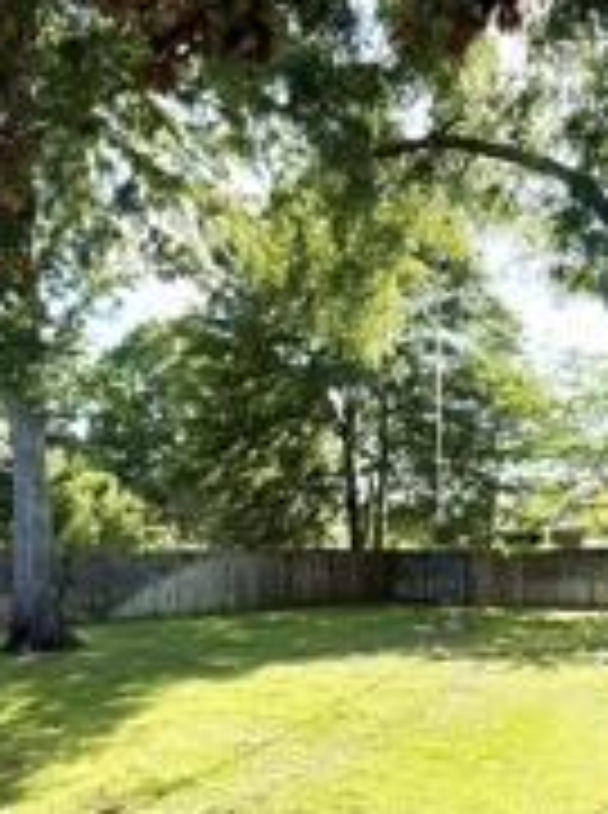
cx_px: 414
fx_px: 729
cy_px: 571
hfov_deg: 44.5
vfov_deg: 56.6
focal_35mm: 31
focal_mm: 2.22
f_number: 2.2
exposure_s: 1/789
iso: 64
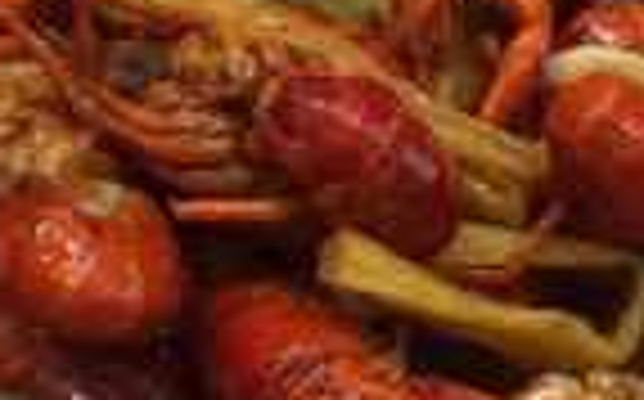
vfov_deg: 8.6
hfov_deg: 13.9
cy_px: 465
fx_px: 2647
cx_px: 351
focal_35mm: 151
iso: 50
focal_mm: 4.15
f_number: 2.2
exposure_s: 1/17
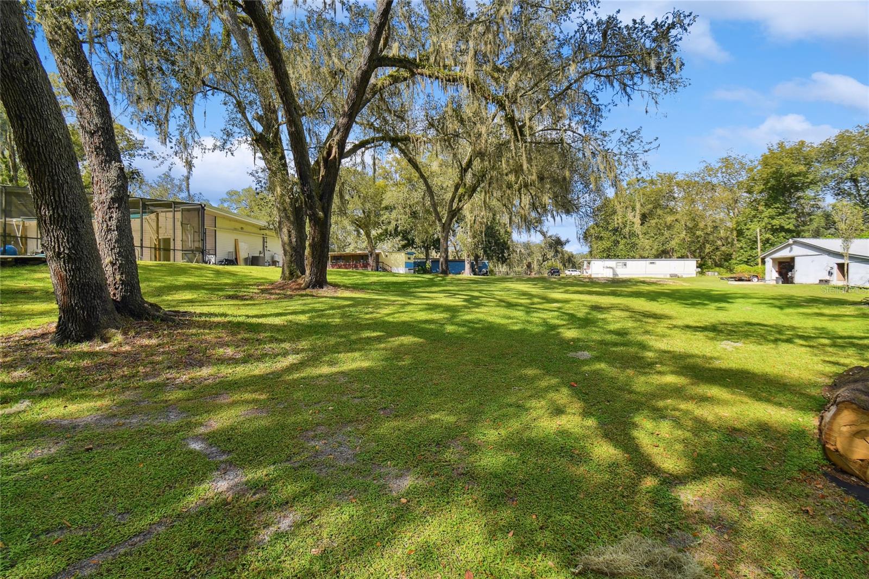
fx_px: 362
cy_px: 290
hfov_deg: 100.4
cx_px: 434
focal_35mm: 15
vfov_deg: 77.3
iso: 100
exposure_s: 1/200
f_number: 7.1
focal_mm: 10
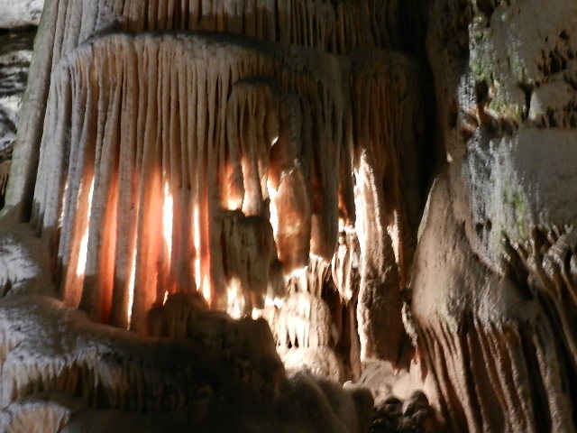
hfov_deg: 61.7
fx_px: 483
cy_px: 216
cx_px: 288
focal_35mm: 29
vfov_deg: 48.2
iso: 400
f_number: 3.6
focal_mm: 5.1
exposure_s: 1
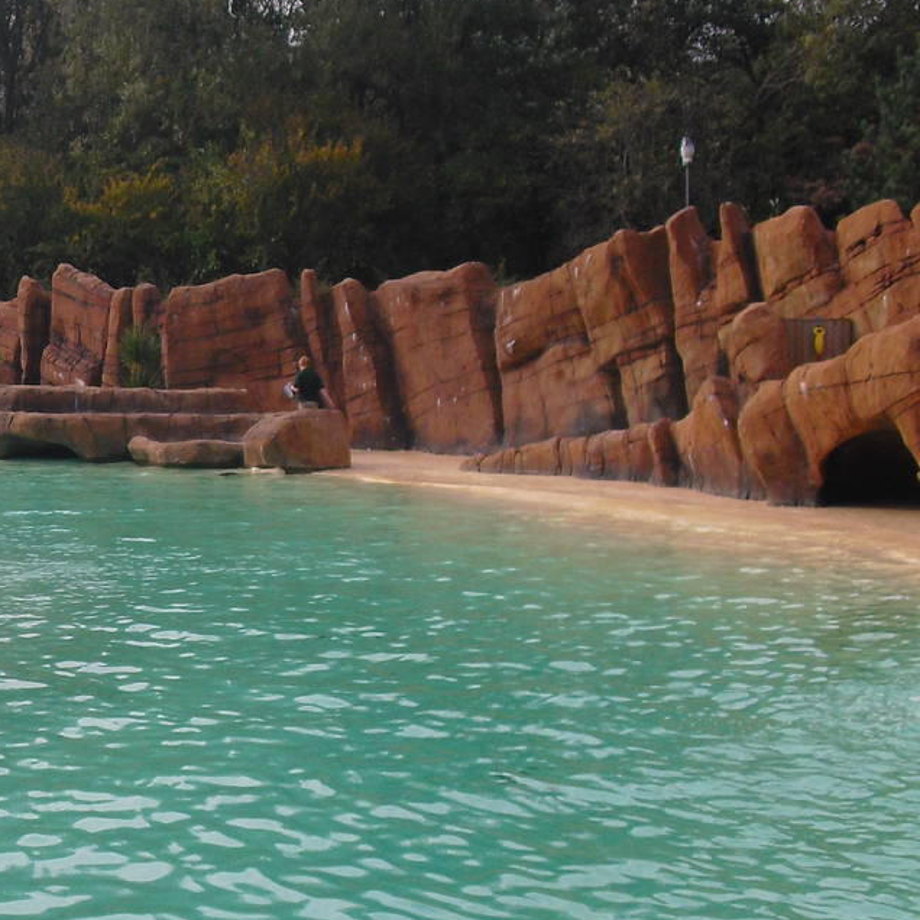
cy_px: 464
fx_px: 2406
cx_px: -145
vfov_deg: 21.7
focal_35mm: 80
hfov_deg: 20.4
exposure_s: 1/160
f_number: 7.8
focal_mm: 6.3
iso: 100
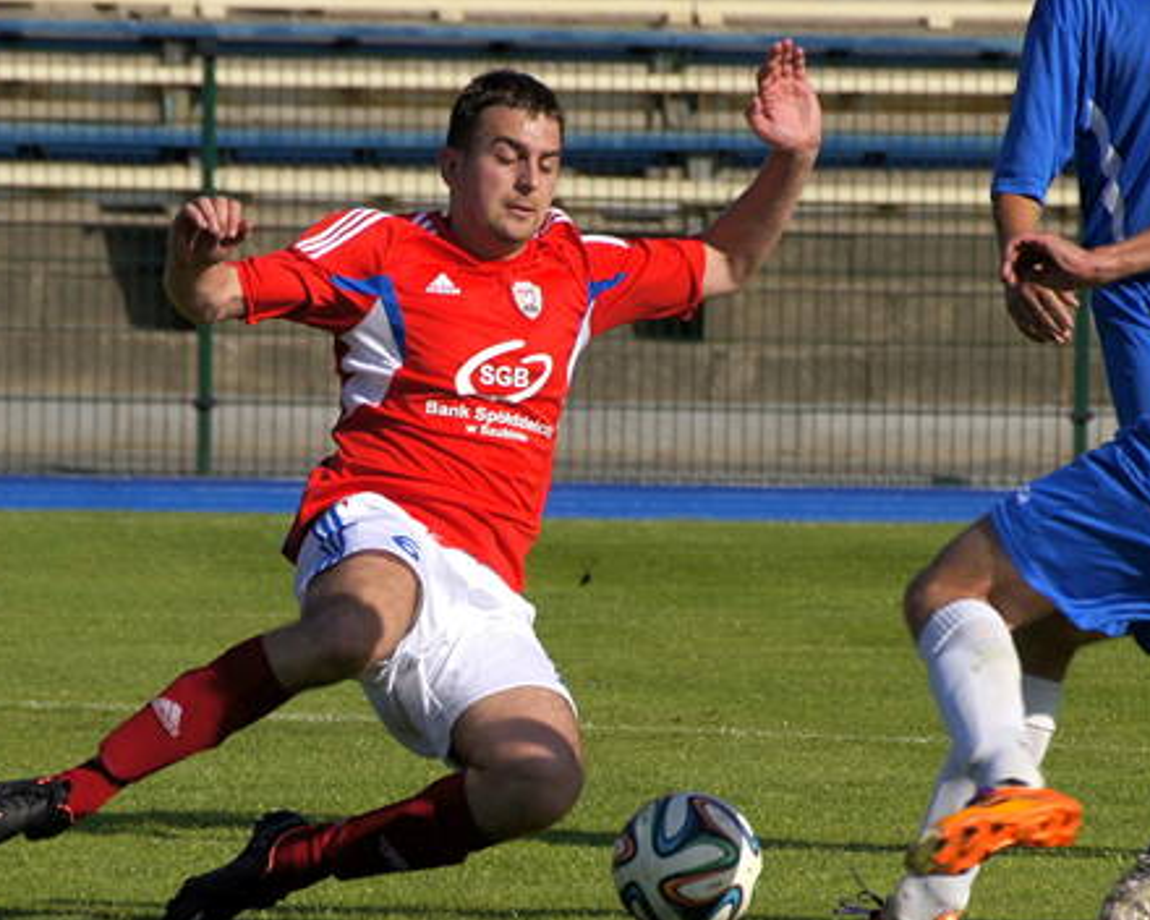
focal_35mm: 816
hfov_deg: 2.4
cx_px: 826
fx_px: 27773
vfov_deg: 1.9
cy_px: 499
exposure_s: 1/1250
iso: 200
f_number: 8
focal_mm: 300
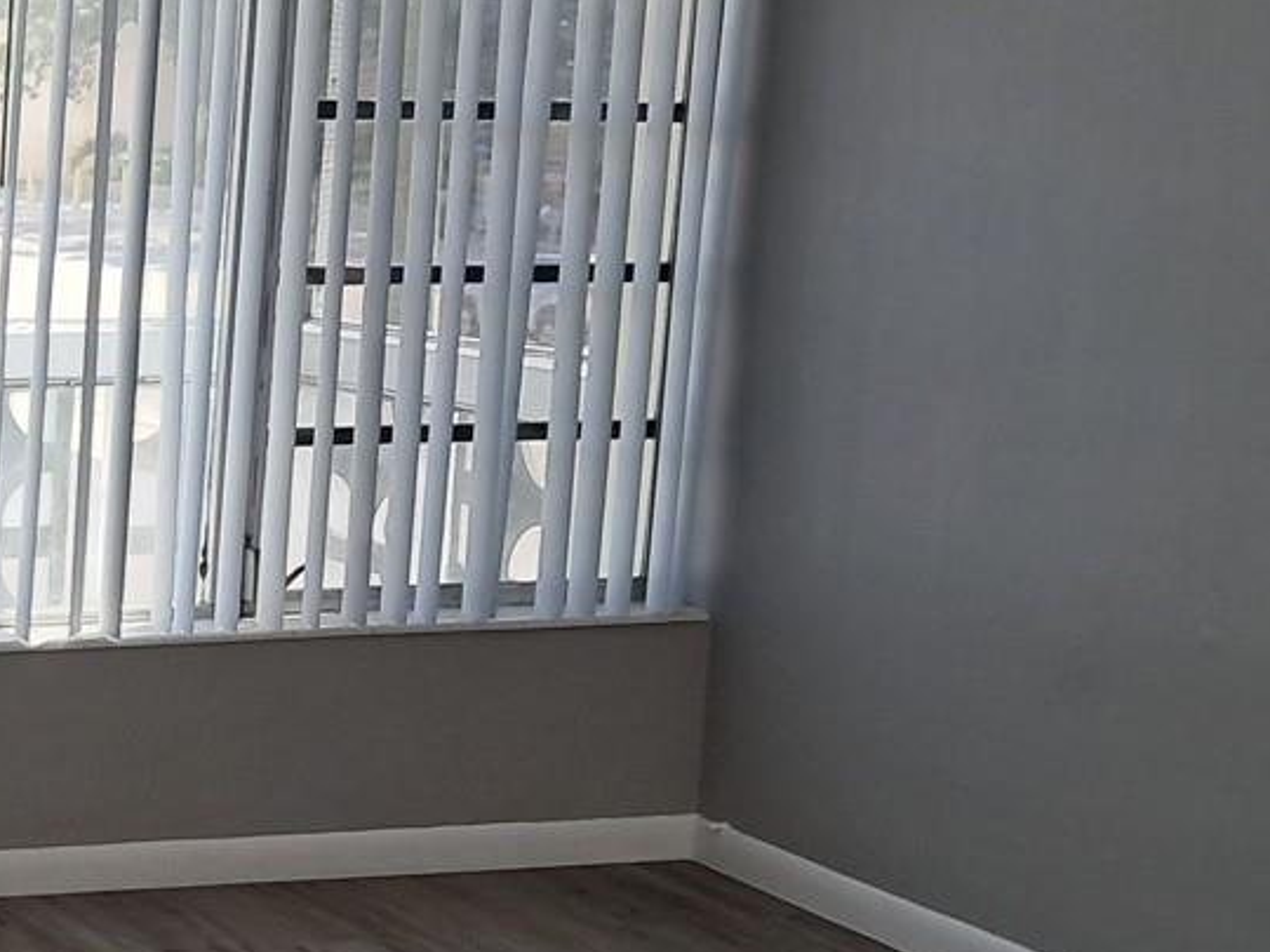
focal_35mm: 80
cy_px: 611
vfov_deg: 18.4
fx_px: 2935
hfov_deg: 21.0
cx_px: -593
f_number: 1.8
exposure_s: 1/120
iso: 50
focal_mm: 4
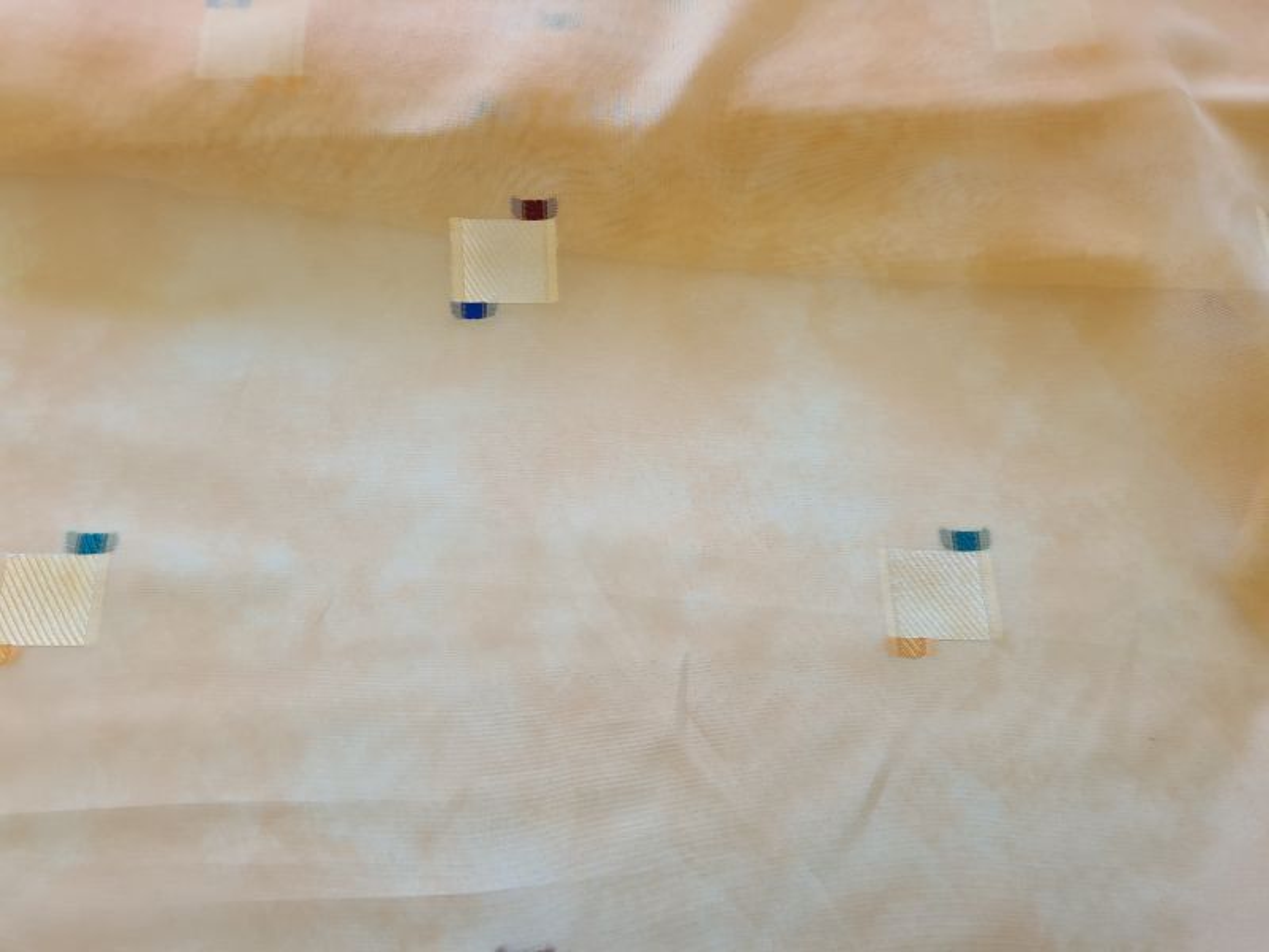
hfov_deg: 67.3
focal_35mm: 26
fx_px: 953
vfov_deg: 53.1
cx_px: 634
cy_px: 476
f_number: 1.8
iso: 50
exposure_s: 1/130
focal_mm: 5.4
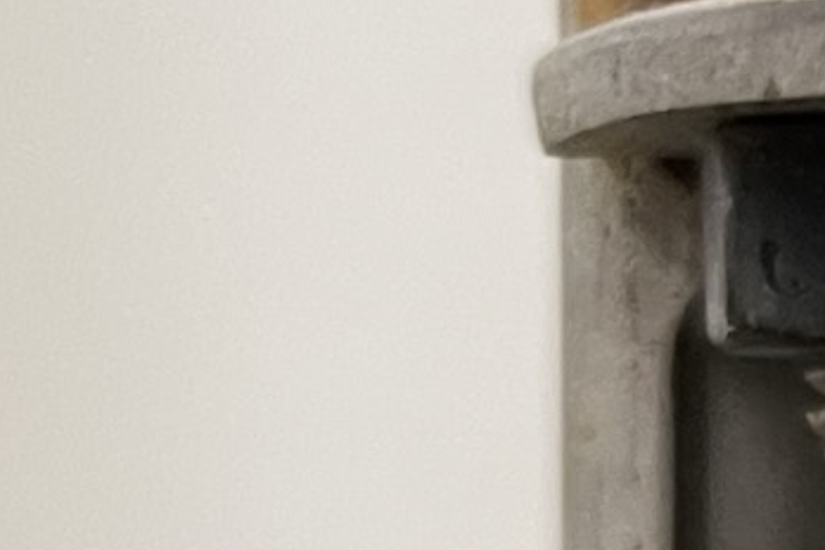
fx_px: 3643
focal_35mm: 159
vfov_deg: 8.3
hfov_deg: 11.3
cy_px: 1003
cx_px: 1828
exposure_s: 1/60
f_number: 1.6
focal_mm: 5.1
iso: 320
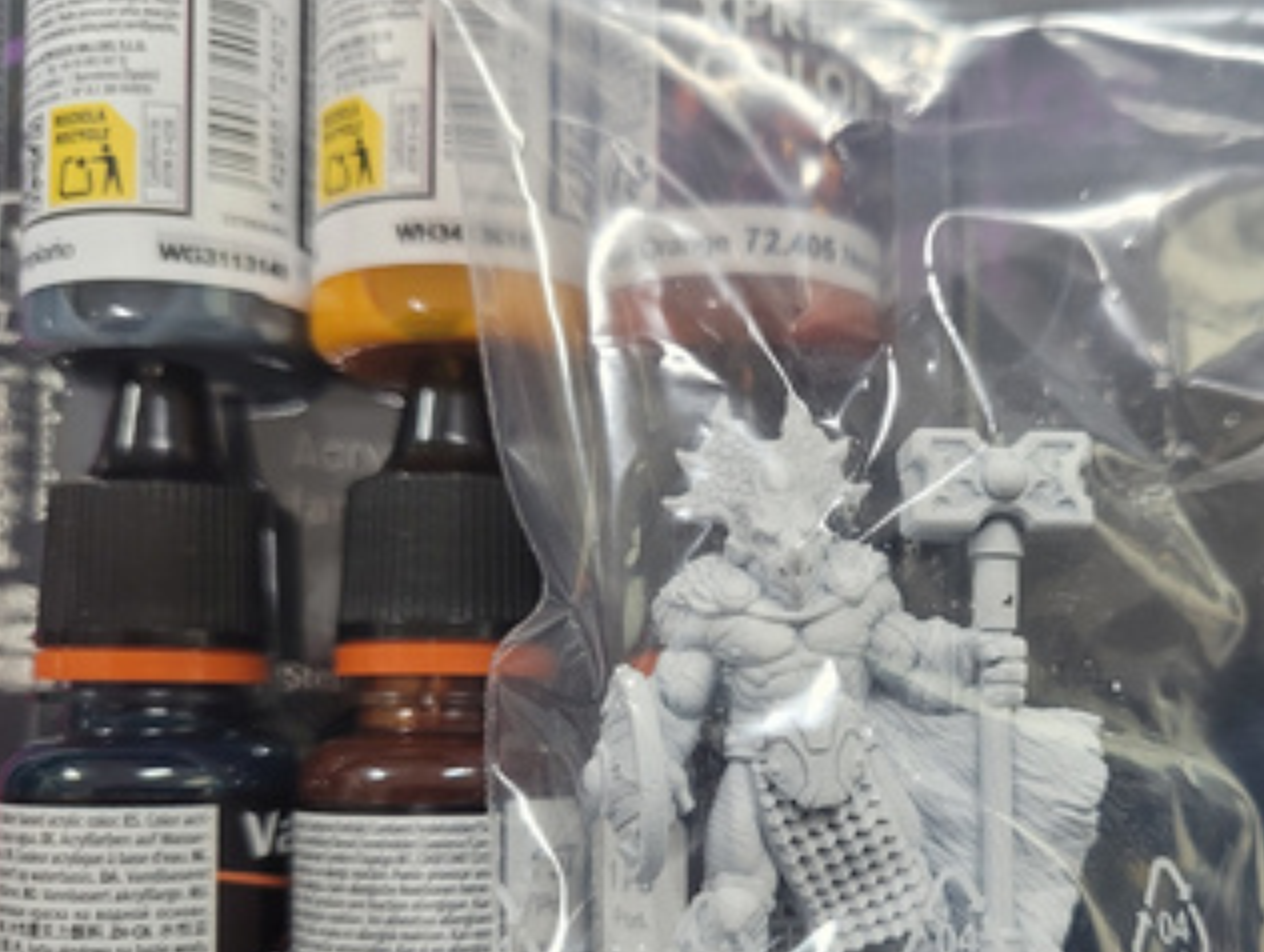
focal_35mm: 37
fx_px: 1353
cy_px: 660
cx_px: 828
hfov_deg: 49.3
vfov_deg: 38.2
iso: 250
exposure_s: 1/50
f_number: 1.8
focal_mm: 5.4
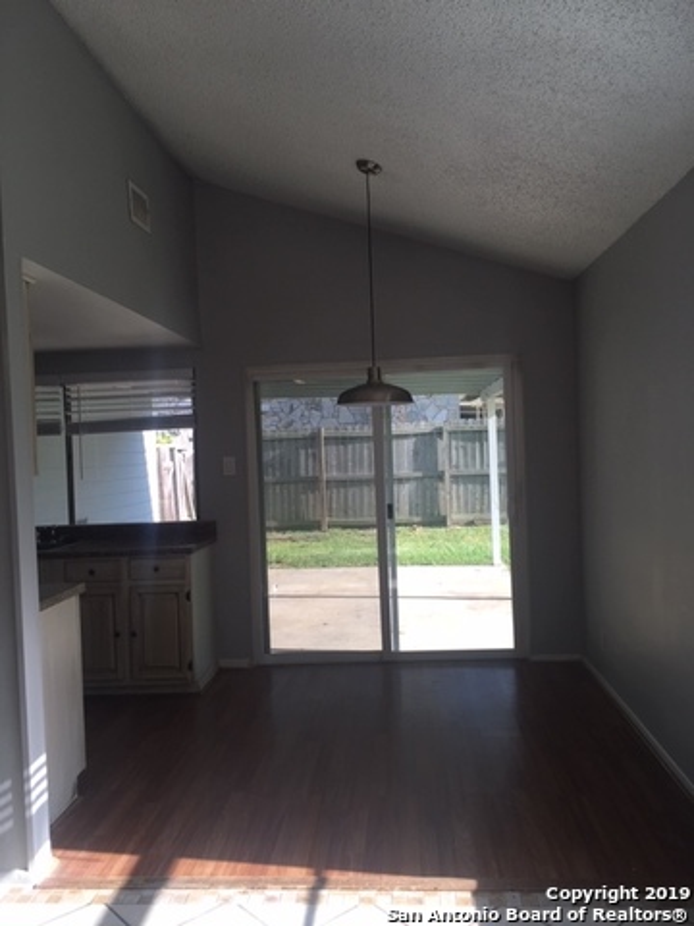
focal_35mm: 29
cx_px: 347
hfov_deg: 48.2
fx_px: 775
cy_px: 463
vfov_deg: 61.7
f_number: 2.2
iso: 25
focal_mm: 4.15
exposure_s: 1/210
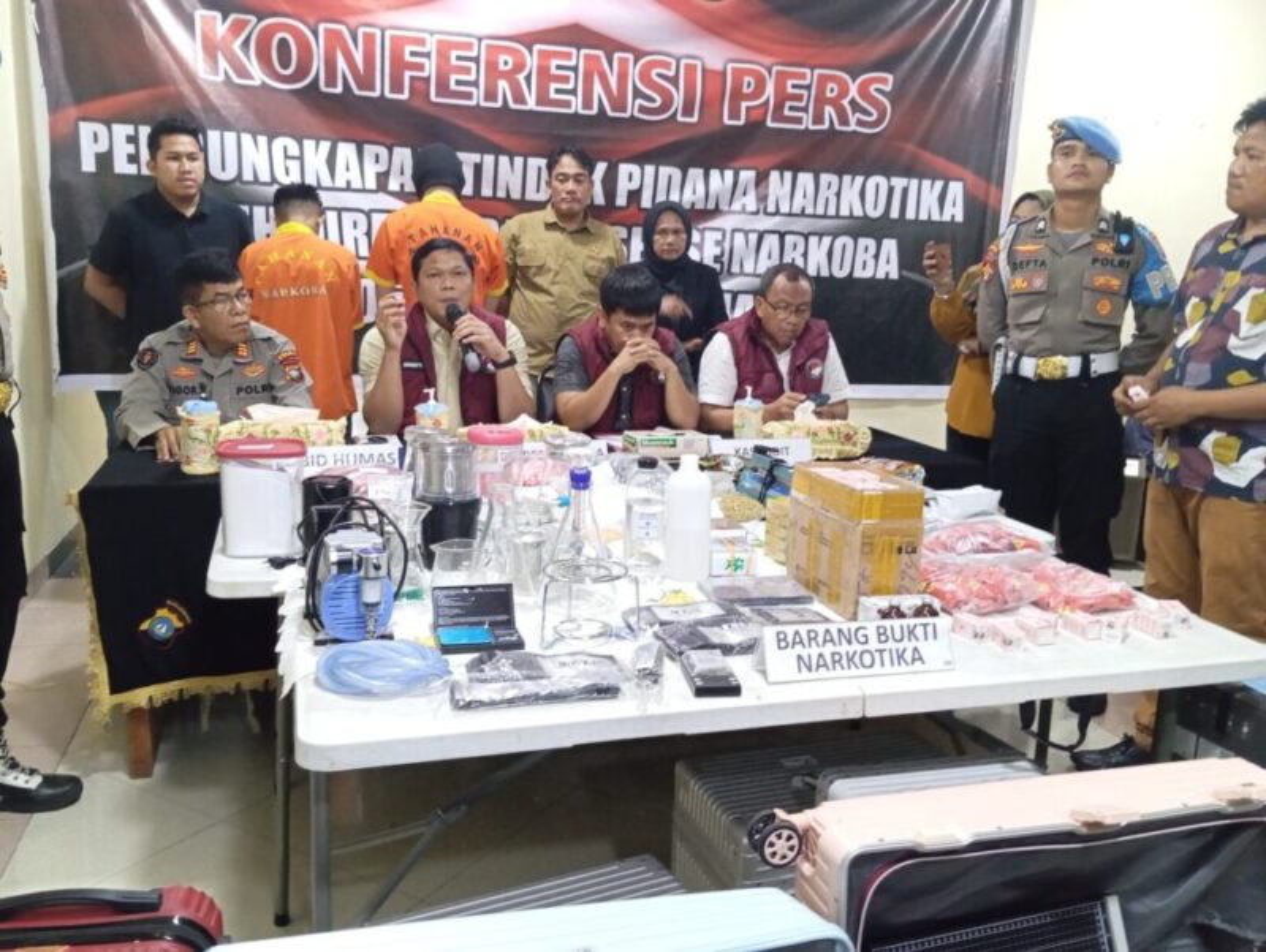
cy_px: 476
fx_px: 1025
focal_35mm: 28
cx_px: 633
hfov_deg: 63.4
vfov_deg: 49.8
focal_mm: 4.25
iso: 545
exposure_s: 1/33.3
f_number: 1.8
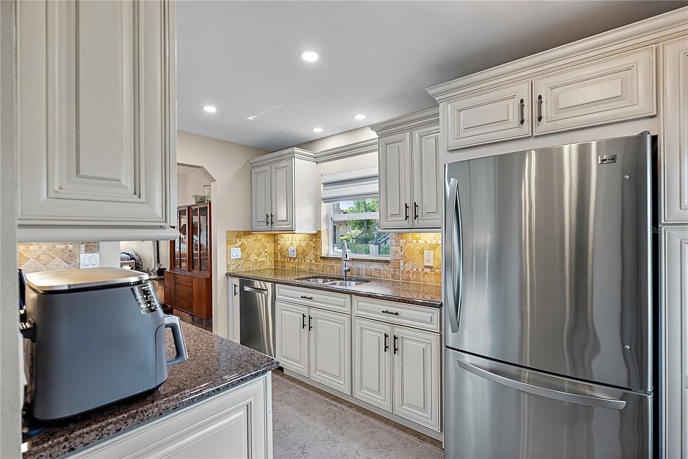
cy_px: 230
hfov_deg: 95.0
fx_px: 315
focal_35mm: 16
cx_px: 344
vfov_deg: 72.1
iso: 1600
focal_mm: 16.5
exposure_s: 1/60
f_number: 4
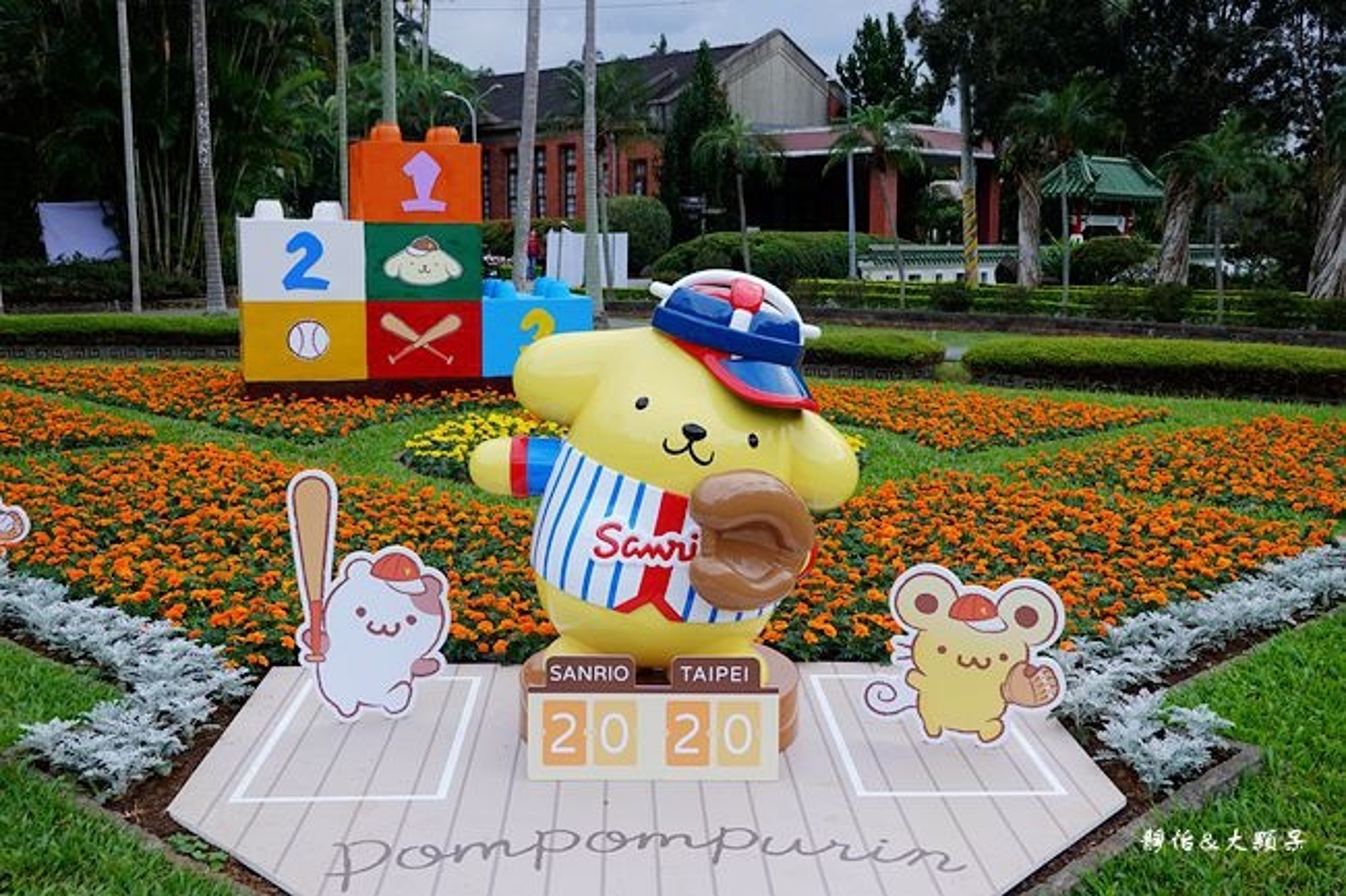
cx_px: 673
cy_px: 448
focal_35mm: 38
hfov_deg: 50.7
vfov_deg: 35.0
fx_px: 1420
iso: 125
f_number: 3.5
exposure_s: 1/100
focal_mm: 14.12
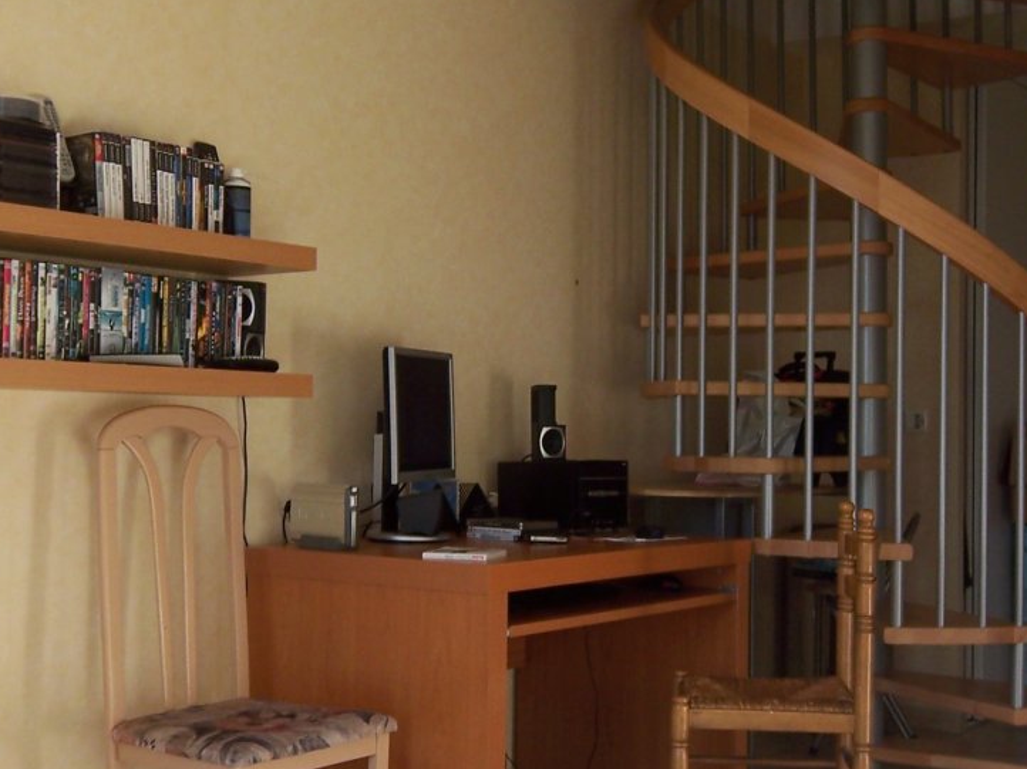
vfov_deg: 28.5
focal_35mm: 51
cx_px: 569
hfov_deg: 37.5
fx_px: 1513
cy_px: 384
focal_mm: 3.8
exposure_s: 1/100
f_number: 2.8
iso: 50
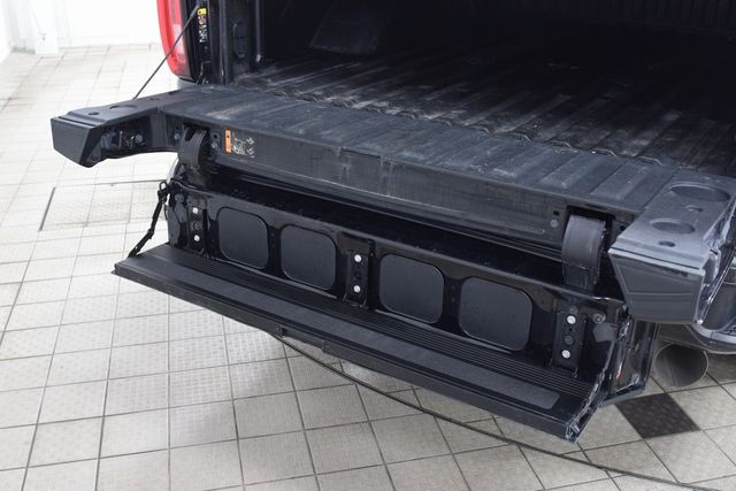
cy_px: 246
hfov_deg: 49.5
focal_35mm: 39
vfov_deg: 34.2
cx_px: 368
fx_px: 797
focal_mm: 26
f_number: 5.6
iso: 1600
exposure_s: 1/15
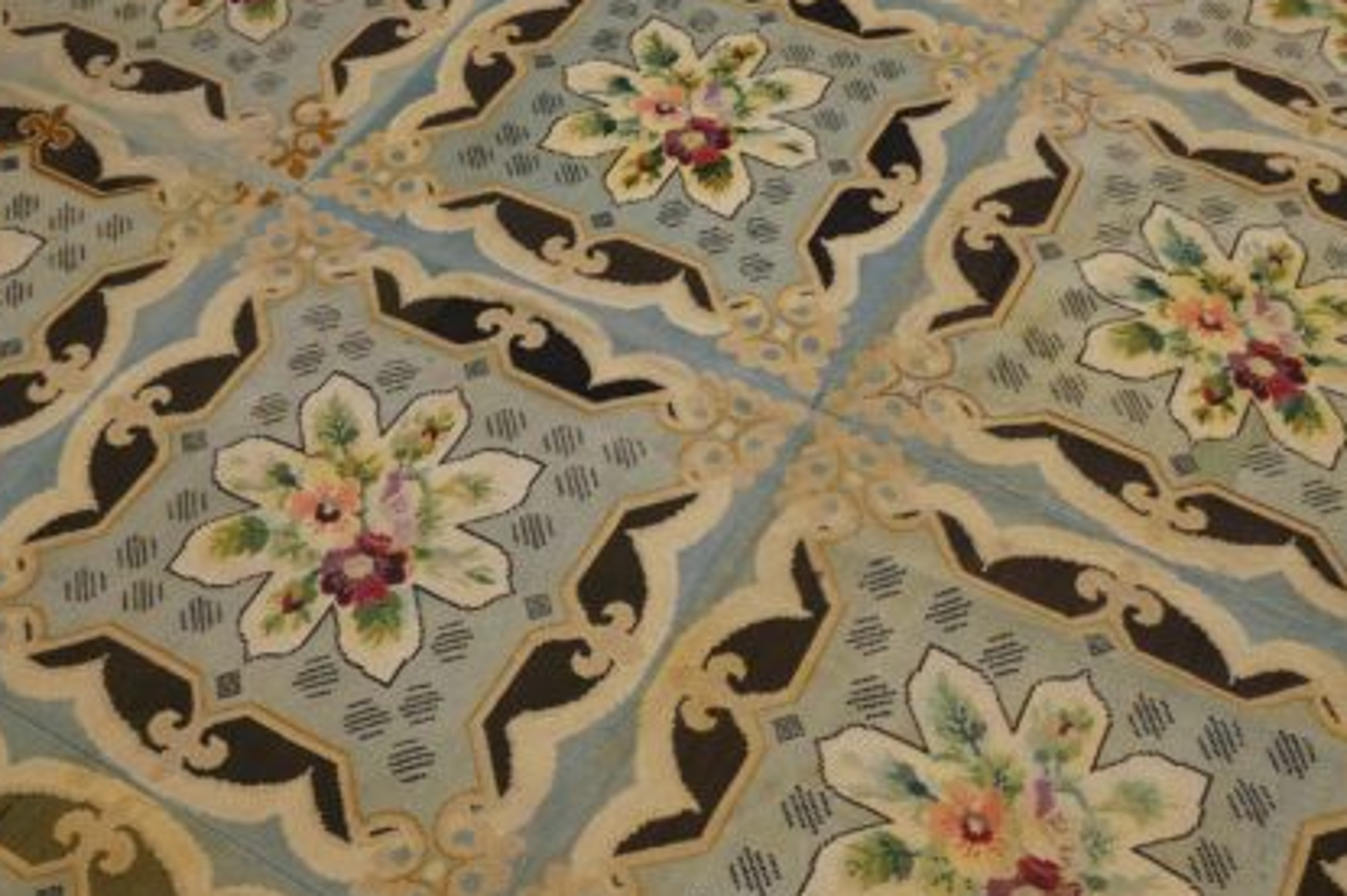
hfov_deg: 49.6
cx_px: 669
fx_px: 1458
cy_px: 518
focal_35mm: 39
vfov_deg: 34.1
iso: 1250
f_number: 4
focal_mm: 18
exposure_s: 1/160
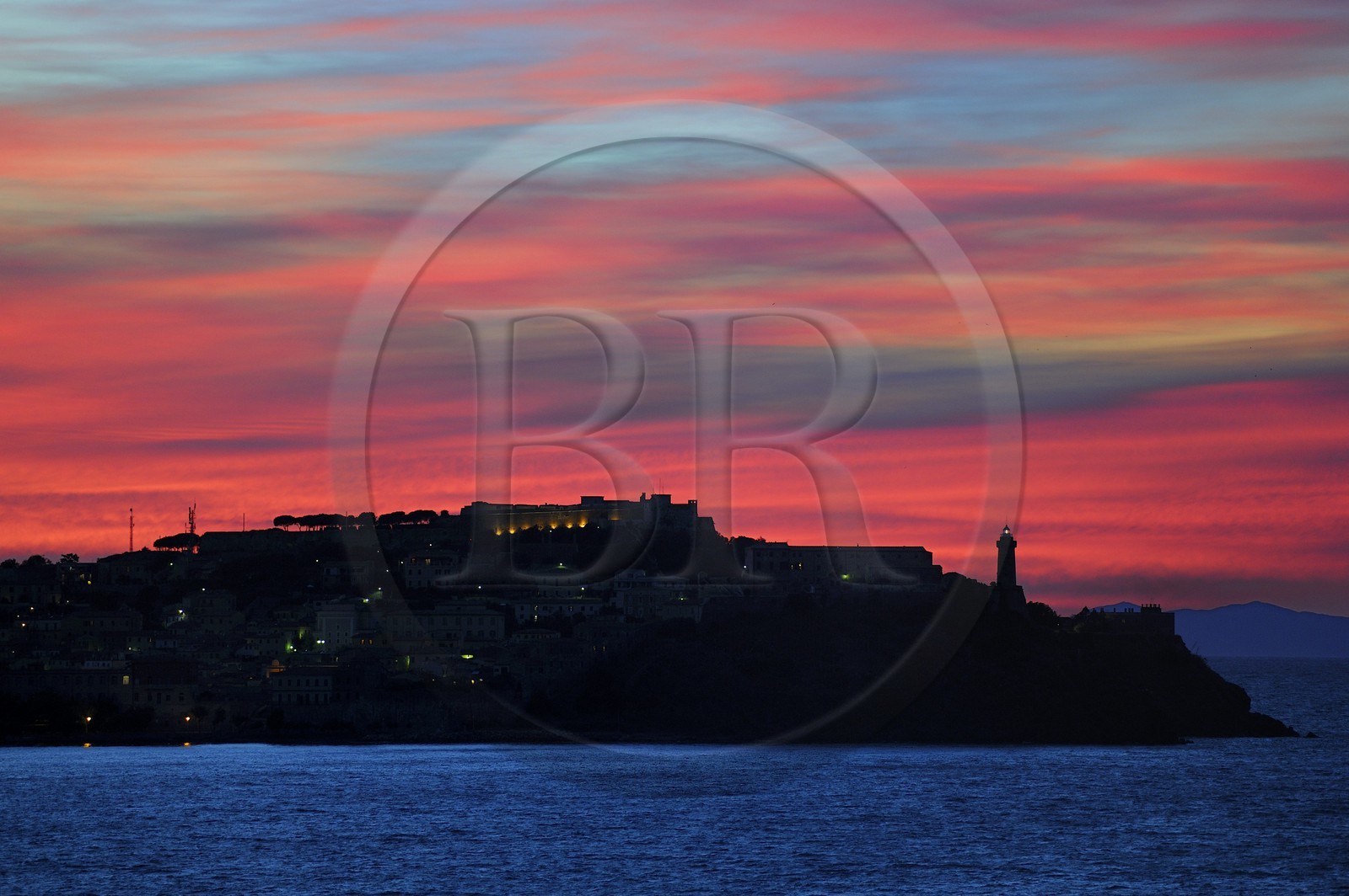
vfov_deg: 6.9
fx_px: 7488
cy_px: 448
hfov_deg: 10.3
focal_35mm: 200
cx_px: 674
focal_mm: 200
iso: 800
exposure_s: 1/50
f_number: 3.2
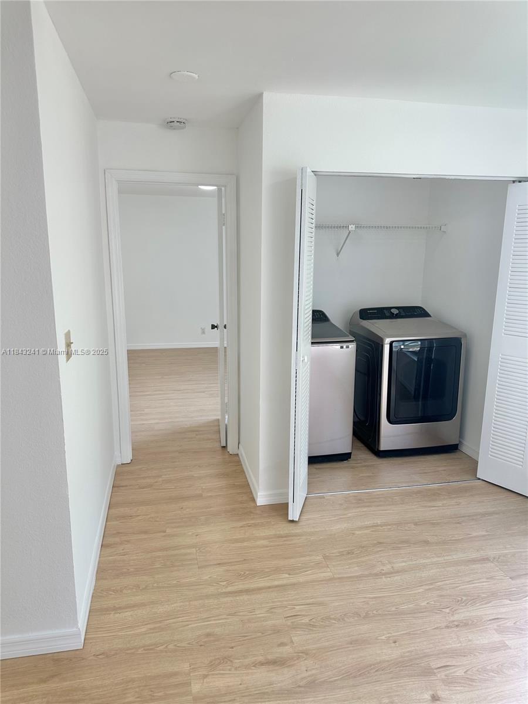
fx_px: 488
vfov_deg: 71.6
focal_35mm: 24
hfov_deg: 56.8
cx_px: 264
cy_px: 352
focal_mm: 6.86
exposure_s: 1/120
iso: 64
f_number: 1.78
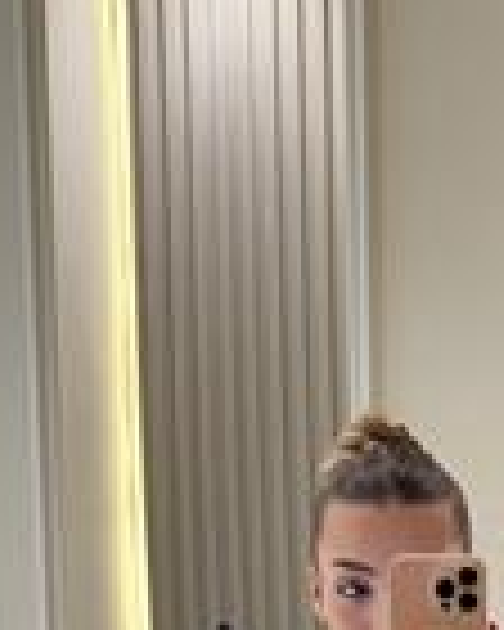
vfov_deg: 24.2
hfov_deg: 22.2
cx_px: 468
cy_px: 855
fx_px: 1249
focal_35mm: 67
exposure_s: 1/50
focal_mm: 6.76
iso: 125
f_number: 1.78
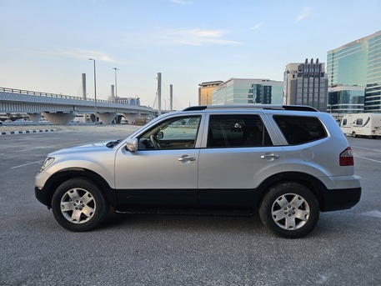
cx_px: 190
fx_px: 253
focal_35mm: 23
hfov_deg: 73.9
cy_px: 143
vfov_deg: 58.9
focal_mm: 6.3
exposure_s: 1/120
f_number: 1.7
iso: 16
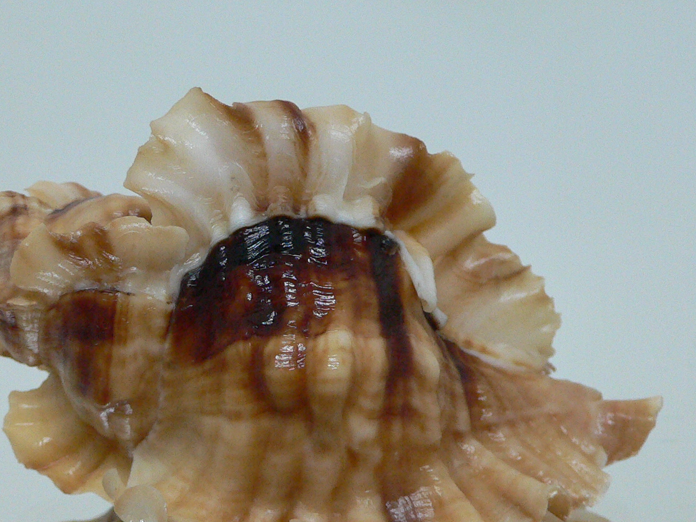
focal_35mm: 53
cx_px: 273
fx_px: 1066
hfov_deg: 36.0
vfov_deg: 27.4
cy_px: 336
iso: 200
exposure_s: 1/50
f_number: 2.8
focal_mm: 4.6
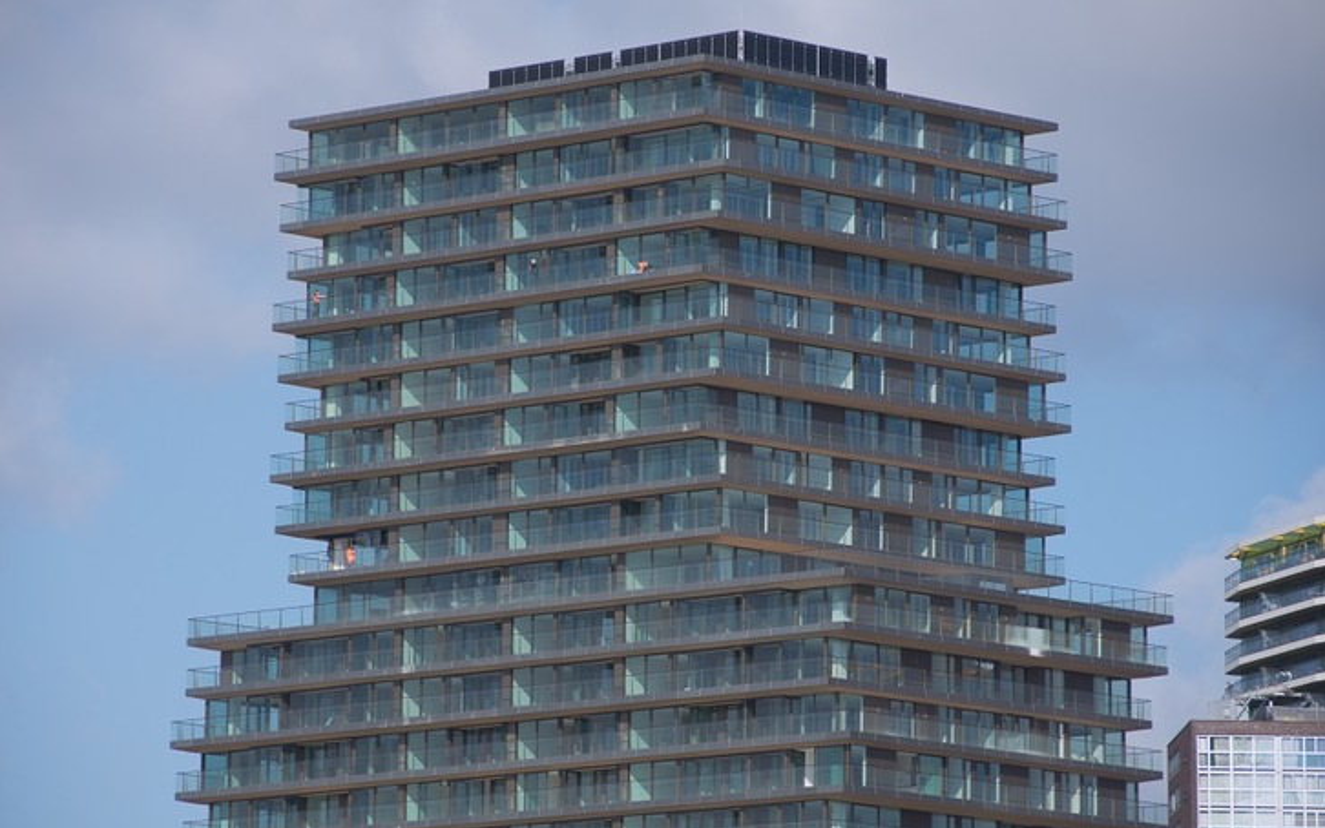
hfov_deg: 9.1
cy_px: 440
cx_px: 662
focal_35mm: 230
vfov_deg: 5.7
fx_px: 8307
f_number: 6.3
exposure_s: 1/500
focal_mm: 150
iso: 125
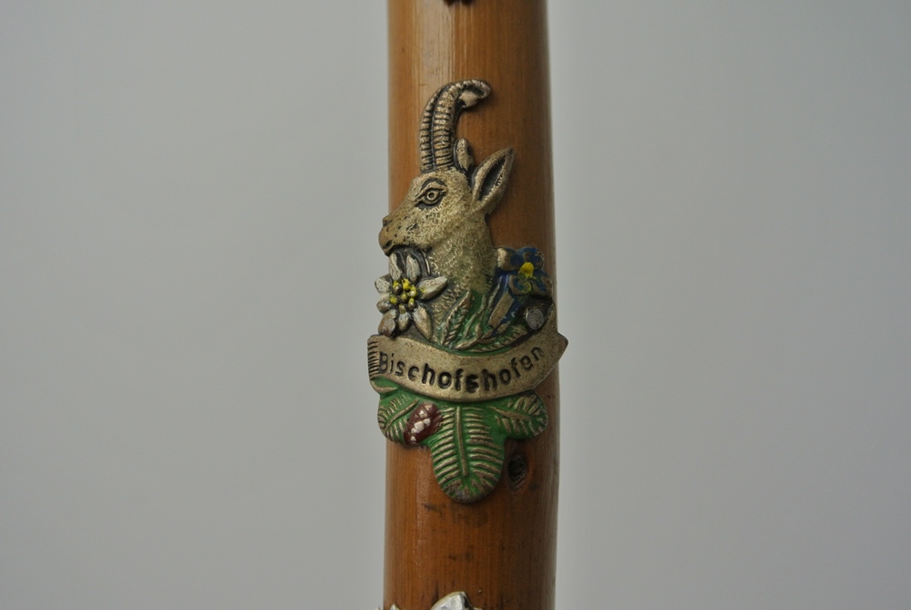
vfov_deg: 34.3
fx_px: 988
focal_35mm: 39
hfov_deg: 49.5
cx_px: 456
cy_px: 305
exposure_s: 1/125
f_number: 4
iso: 400
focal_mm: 14.5
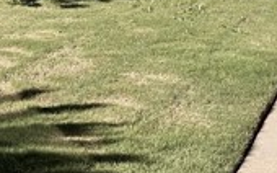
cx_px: 42
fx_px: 724
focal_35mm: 96
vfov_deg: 12.4
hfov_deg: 21.3
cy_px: -137
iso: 80
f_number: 1.78
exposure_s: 1/2732
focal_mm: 6.86
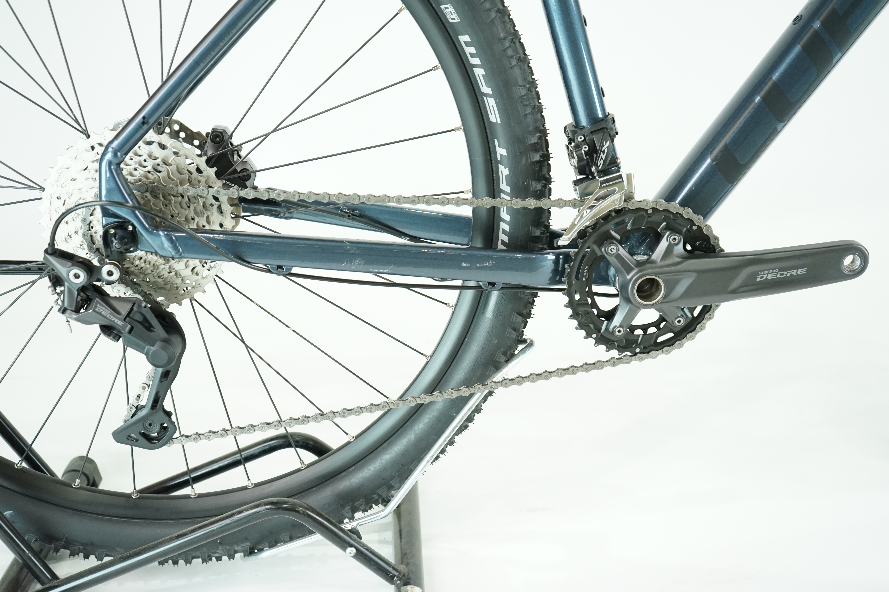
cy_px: 296
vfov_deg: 36.9
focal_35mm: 36
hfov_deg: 53.1
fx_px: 889
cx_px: 444
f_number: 5
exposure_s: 1/200
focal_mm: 36
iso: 2500
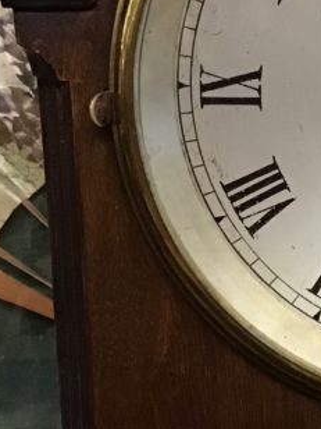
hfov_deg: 13.6
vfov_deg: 19.1
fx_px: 1274
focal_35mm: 103
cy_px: 166
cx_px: 460
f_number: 2.4
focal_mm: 3.3
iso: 160
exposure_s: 1/33
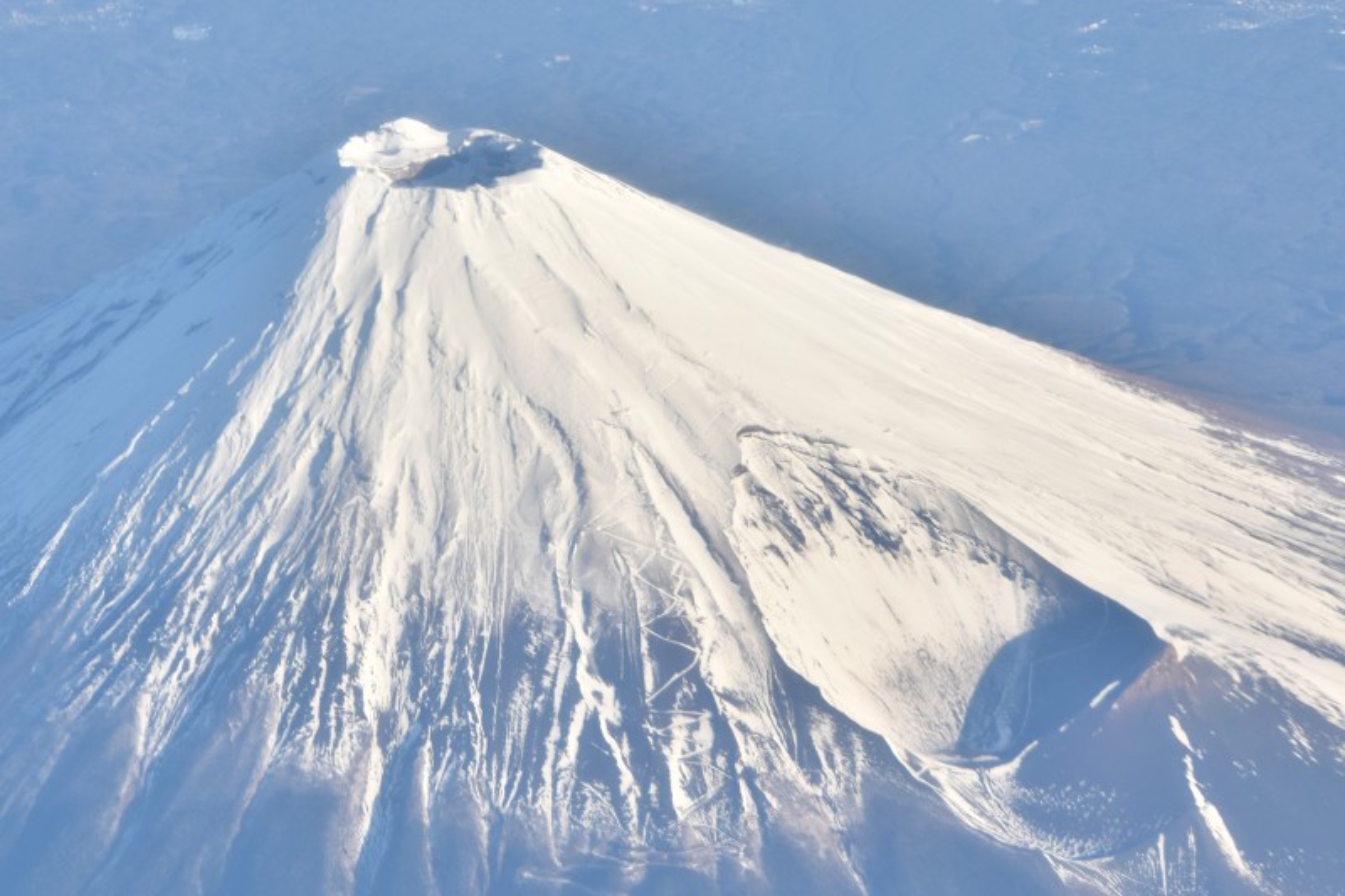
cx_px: 672
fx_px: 5883
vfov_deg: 8.7
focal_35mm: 158
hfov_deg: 13.0
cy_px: 448
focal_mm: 105
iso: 400
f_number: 9
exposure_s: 1/800
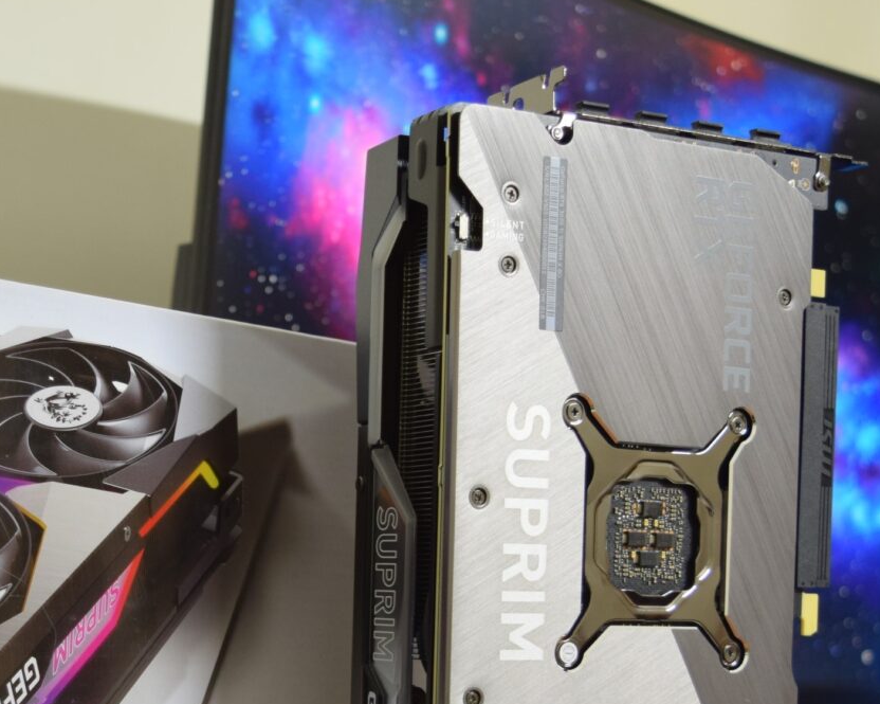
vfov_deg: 19.2
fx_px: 2031
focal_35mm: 78
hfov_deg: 24.3
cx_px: 268
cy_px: 669
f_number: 4
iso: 400
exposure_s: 1/10
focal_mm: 24
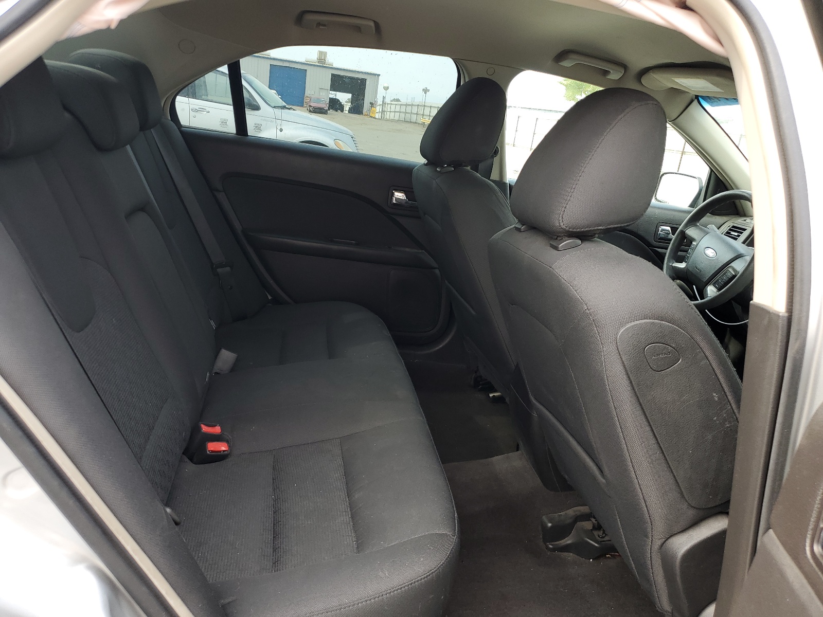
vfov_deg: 53.1
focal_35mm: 26
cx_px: 412
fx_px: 618
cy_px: 308
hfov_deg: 67.3
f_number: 1.5
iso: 50
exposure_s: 1/213
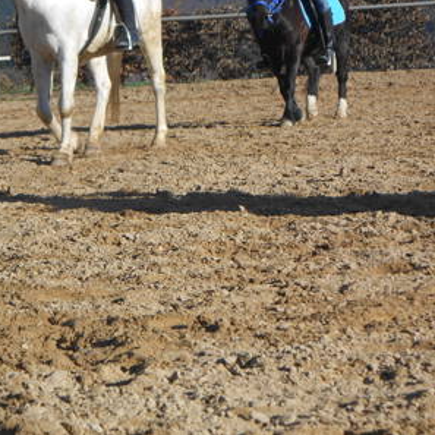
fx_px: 1777
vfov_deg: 14.0
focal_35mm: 125
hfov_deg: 14.0
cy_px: 217
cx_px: 190
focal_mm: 18.7
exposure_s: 1/400
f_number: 5
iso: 80
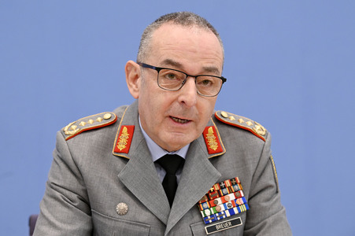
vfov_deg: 11.4
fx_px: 1182
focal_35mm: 120
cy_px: 118
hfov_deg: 17.1
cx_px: 178
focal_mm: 120
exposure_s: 1/640
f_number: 5
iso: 3200
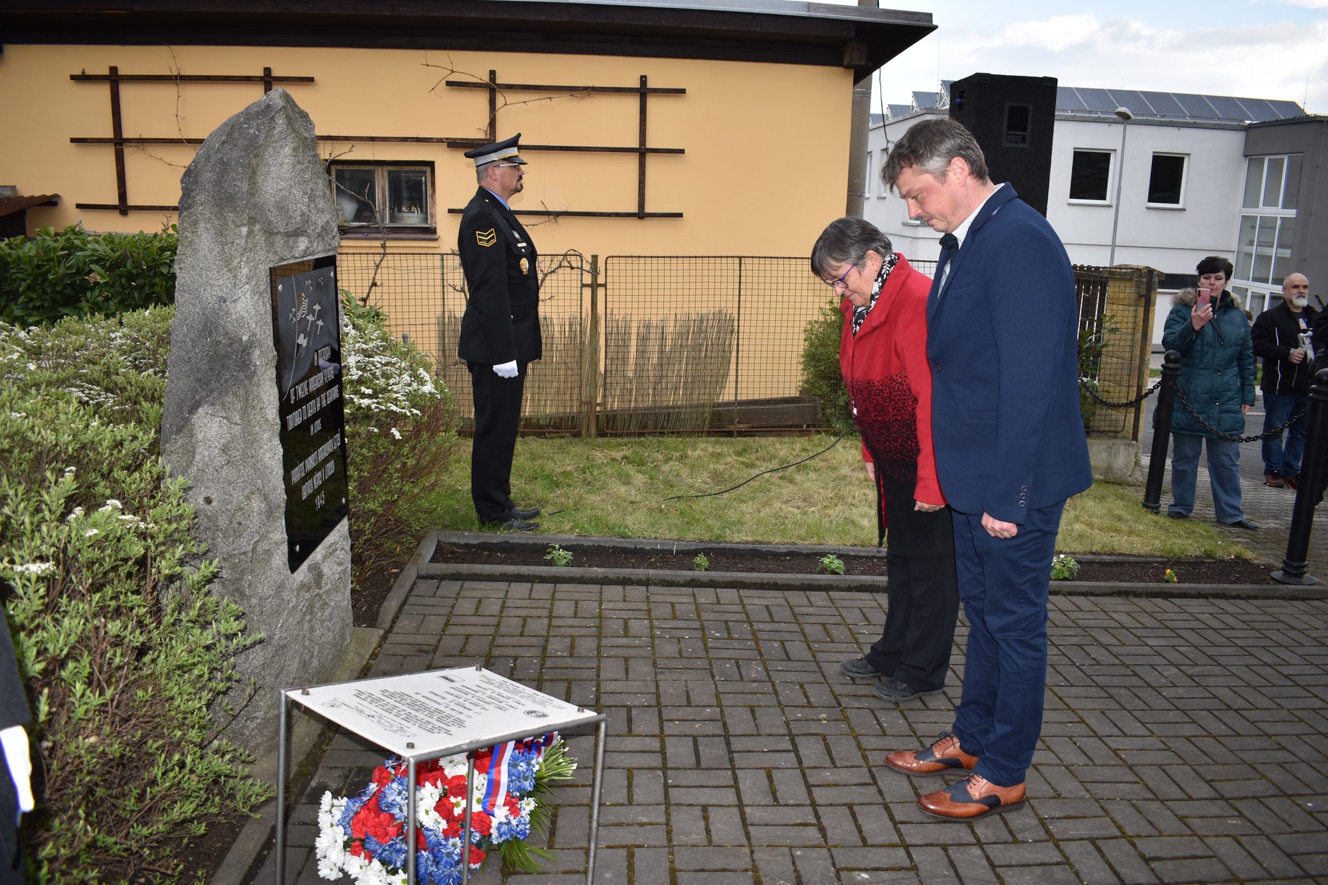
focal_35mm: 27
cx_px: 664
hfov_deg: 67.4
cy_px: 442
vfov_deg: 47.9
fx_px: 996
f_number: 3.5
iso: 100
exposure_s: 1/200
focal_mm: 18
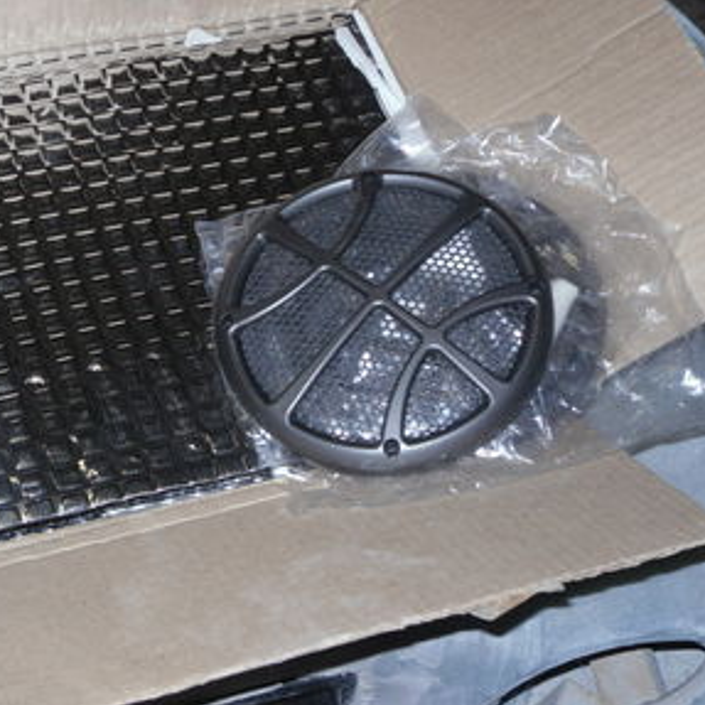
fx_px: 1590
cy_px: 351
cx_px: 125
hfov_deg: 24.5
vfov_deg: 25.0
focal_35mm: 69
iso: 80
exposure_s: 1/45
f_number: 3.5
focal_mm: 6.3
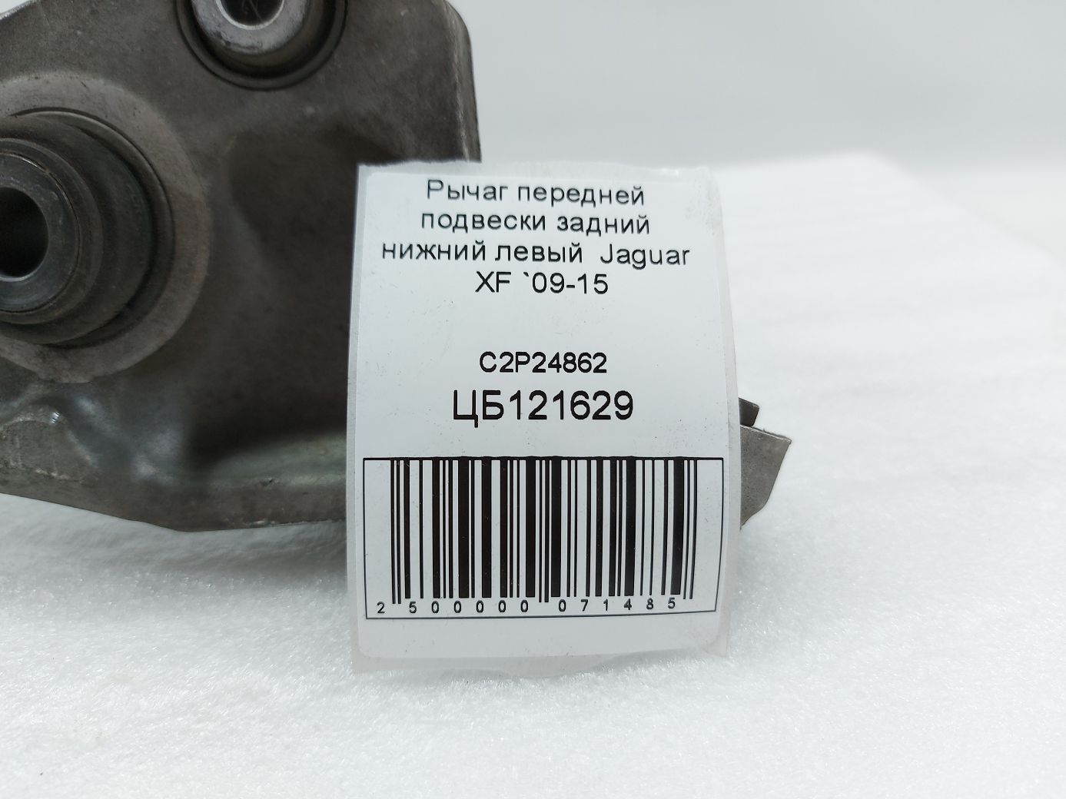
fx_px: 739
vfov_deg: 56.8
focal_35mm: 24
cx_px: 533
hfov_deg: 71.6
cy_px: 400
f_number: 1.8
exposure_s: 1/50
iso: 50
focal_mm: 5.23
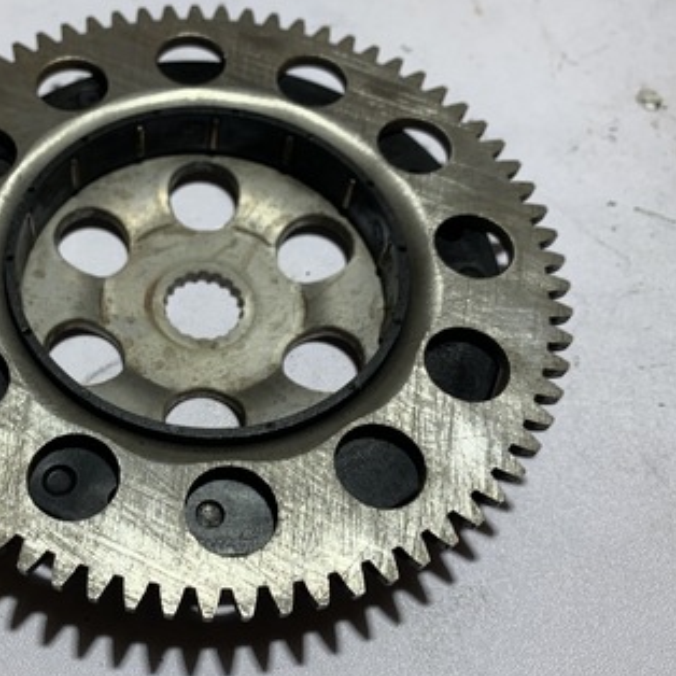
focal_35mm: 42
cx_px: 182
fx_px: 928
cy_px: 342
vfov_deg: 40.0
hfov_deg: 39.1
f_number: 1.8
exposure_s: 1/126
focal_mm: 4.25
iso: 25
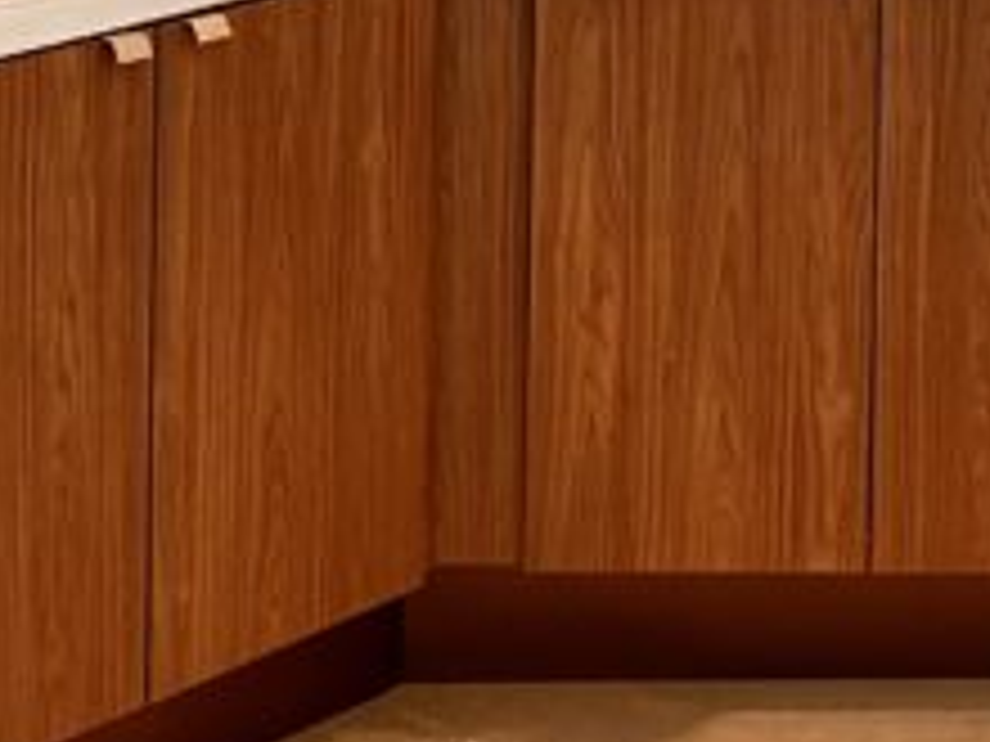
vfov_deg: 11.3
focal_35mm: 121
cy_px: -666
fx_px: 3461
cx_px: 549
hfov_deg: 16.3
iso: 125
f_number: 1.5
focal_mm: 5.7
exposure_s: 1/67
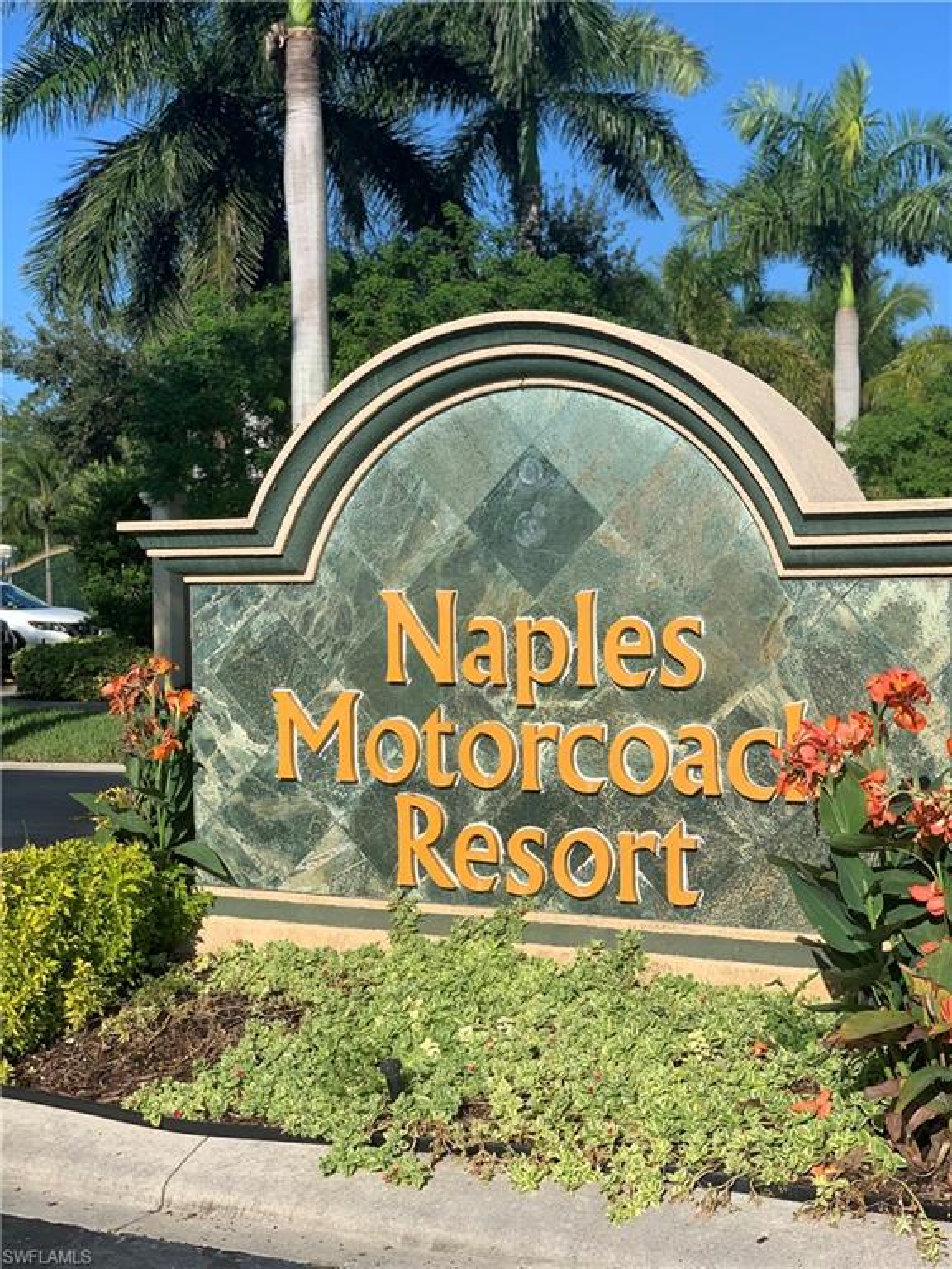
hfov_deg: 28.0
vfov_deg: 36.8
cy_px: 634
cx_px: 476
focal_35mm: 52
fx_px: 1907
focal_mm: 6
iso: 16
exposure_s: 1/1453
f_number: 2.4
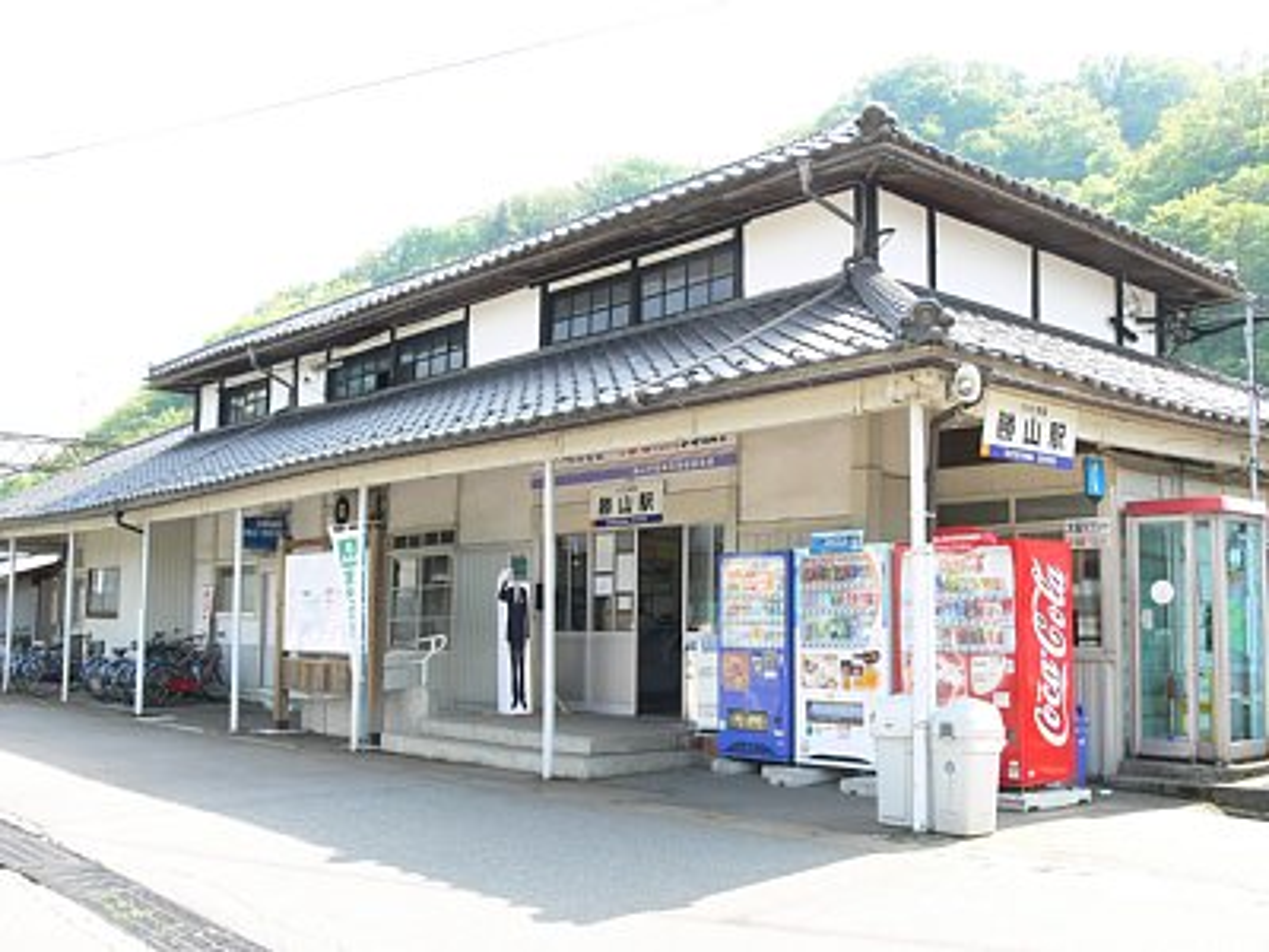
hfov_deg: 52.6
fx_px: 1283
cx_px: 634
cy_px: 476
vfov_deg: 40.7
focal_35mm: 35
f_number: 4
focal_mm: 7.4
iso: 80
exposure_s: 1/100
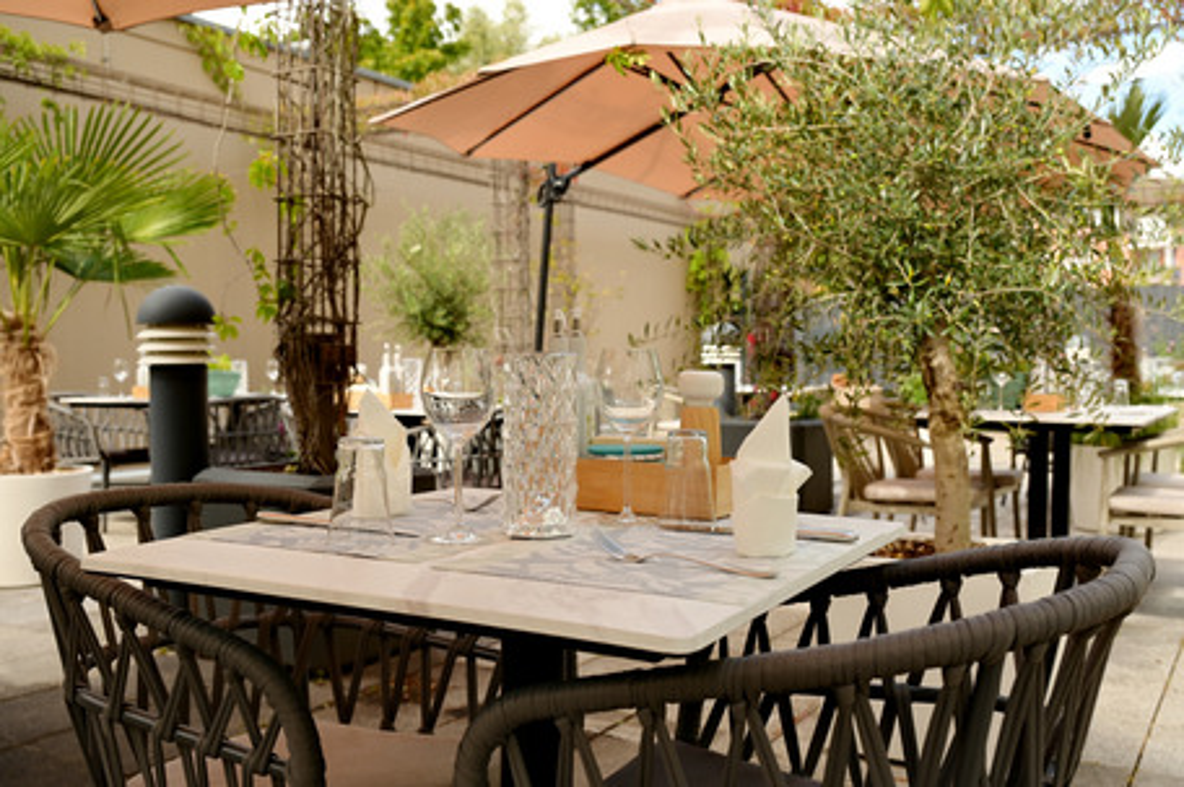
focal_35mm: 34
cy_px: 394
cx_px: 592
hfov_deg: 55.2
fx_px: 1133
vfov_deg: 38.3
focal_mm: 34.5
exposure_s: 1/250
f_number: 5.6
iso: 200
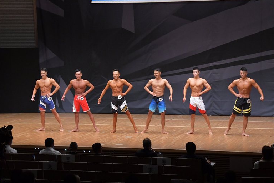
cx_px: 136
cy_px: 91
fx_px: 830
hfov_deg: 18.8
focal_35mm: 109
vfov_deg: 12.6
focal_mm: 72
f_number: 5.6
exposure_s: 1/400
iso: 6400
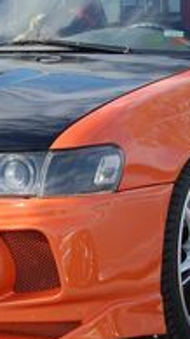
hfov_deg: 7.5
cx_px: 49
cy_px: 119
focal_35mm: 161
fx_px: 1441
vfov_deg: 13.4
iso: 200
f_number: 7.1
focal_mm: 31
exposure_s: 1/200
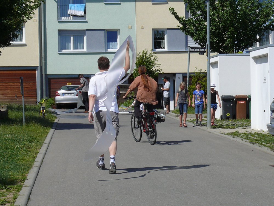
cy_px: 103
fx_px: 982
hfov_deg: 15.9
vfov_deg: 12.0
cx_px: 137
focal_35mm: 124
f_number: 8
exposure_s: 1/400
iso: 100
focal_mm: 18.4
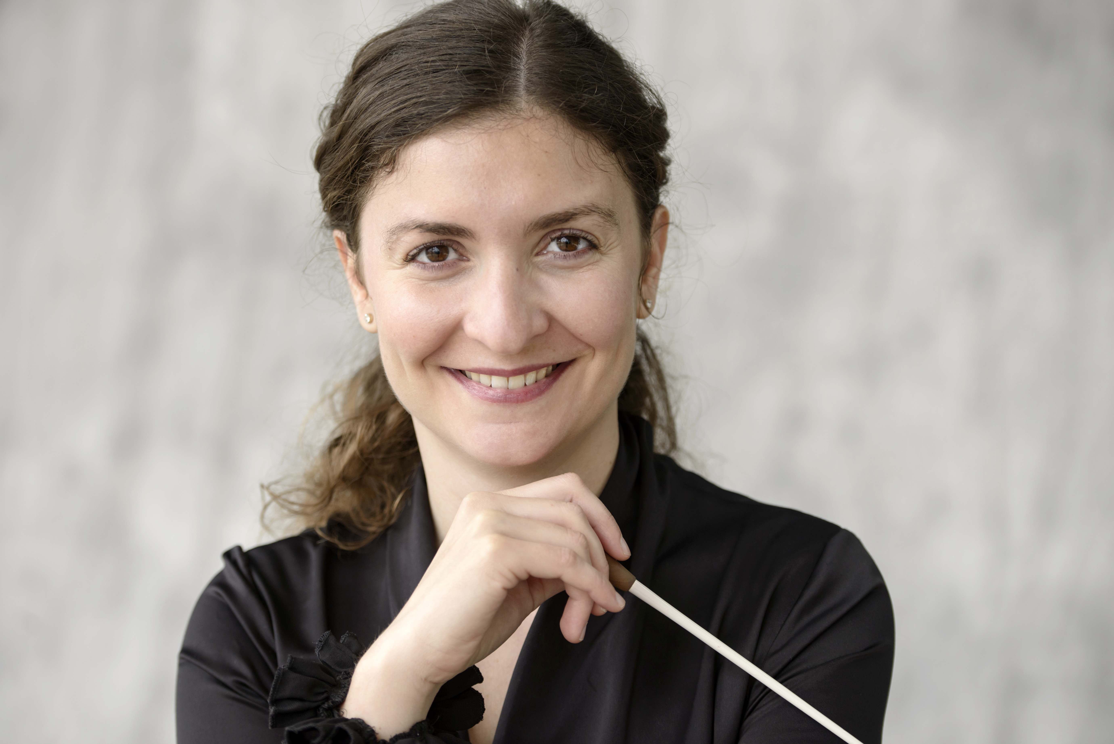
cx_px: 557
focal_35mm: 98
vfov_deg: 14.0
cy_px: 372
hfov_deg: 20.8
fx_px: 3033
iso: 400
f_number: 4.5
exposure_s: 1/160
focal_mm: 98
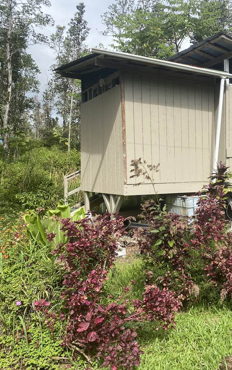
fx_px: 374
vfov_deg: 52.7
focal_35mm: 37
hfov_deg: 32.2
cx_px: 223
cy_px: 186
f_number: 1.8
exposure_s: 1/2105
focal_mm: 4.25
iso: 32
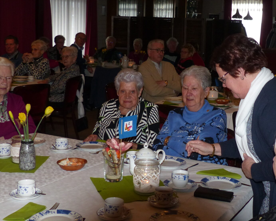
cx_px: 176
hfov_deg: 33.4
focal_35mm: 56
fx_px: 458
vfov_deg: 27.1
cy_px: 83
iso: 200
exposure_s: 1/60
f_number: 3.5
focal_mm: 5.6
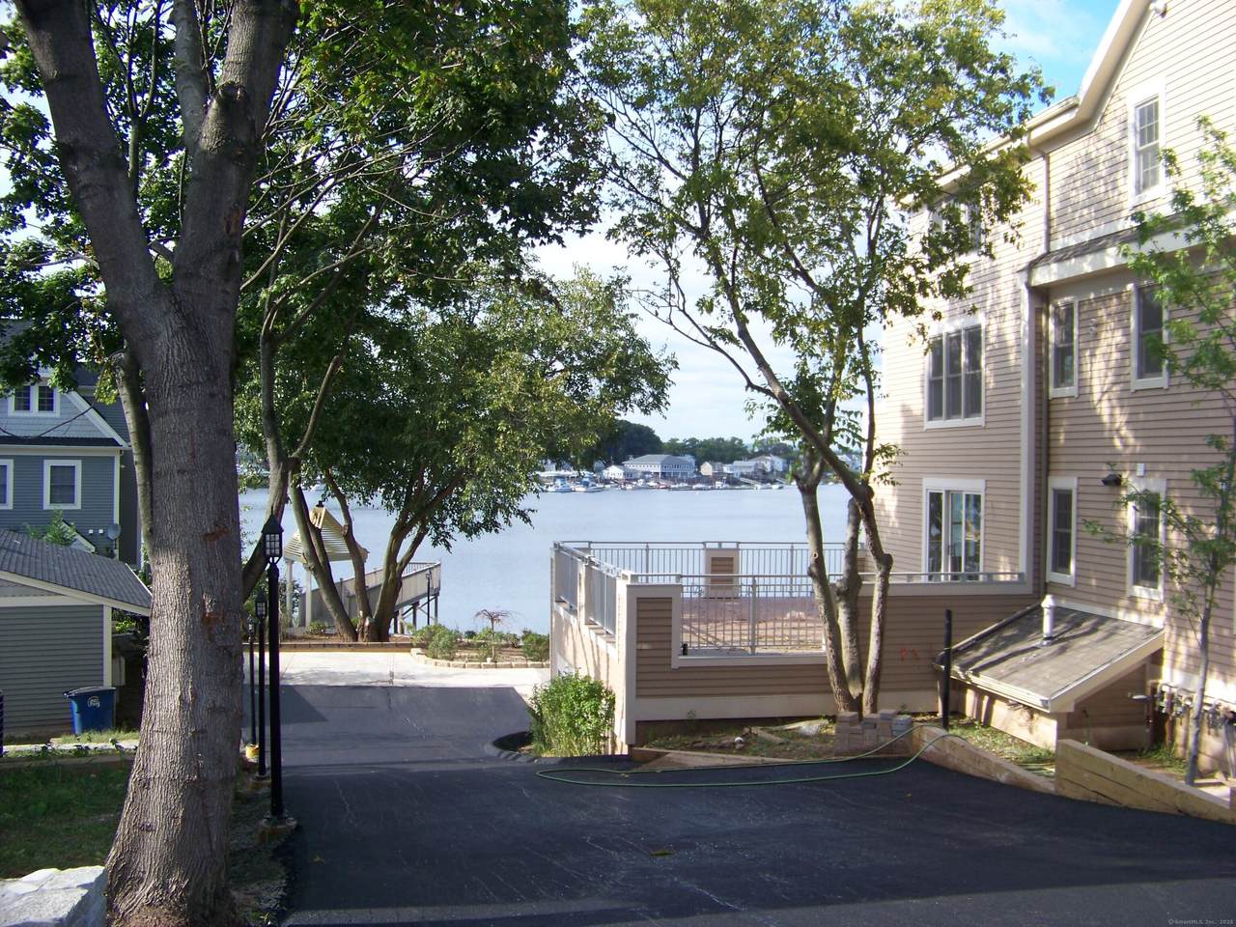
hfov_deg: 51.4
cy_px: 464
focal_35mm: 36
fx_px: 1285
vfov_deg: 39.7
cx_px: 618
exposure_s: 1/400
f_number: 2.8
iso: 64
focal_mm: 5.85
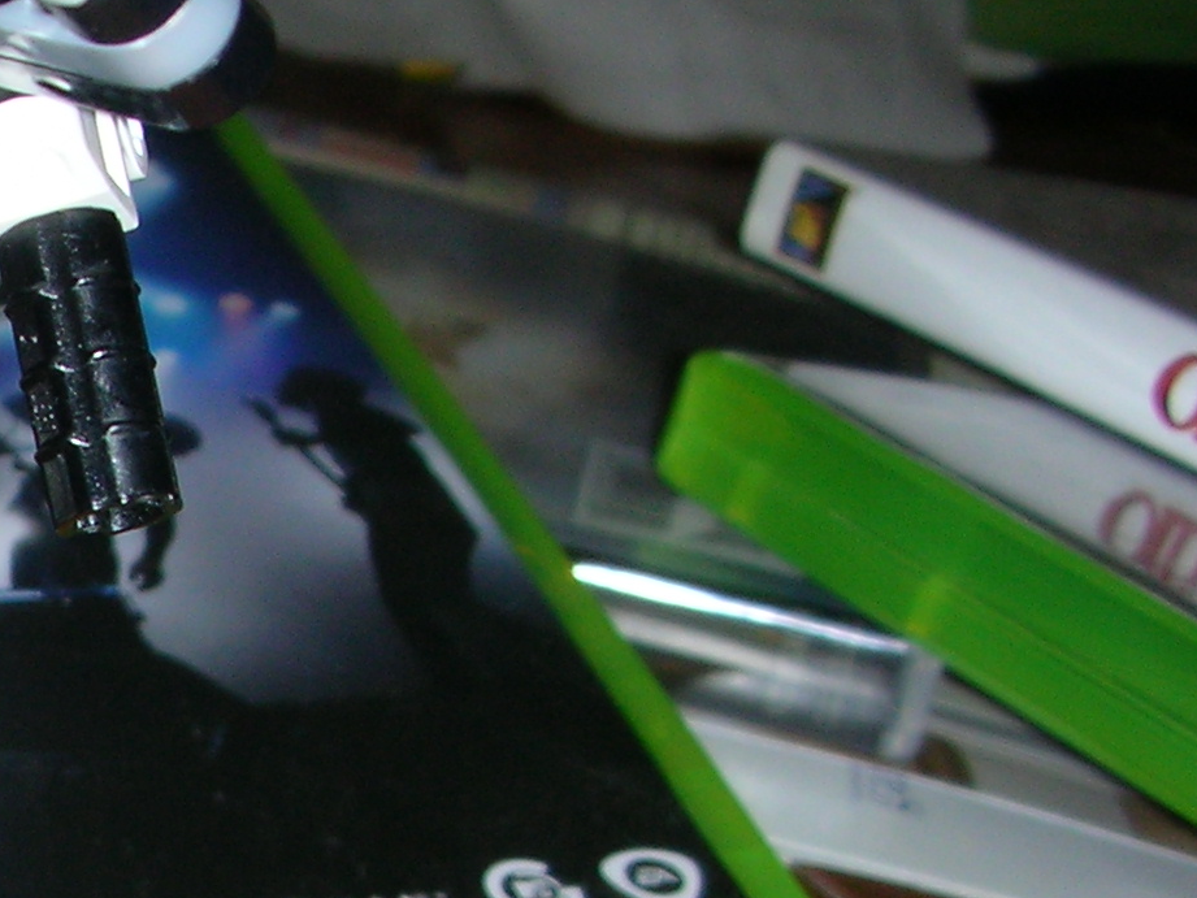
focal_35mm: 107
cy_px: 1053
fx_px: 3700
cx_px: -552
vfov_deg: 13.5
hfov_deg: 16.8
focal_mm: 5.8
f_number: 3
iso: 50
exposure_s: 1/60.1
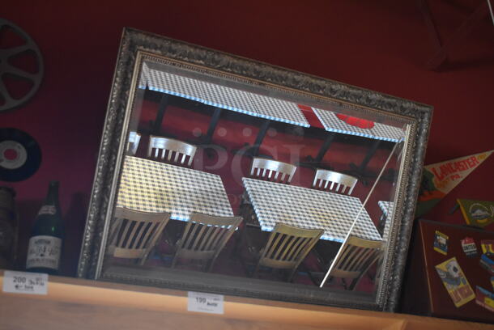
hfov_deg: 41.1
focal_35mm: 48
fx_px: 659
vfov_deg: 28.1
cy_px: 165
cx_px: 247
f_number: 4.5
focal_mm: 32
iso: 3600
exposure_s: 1/125
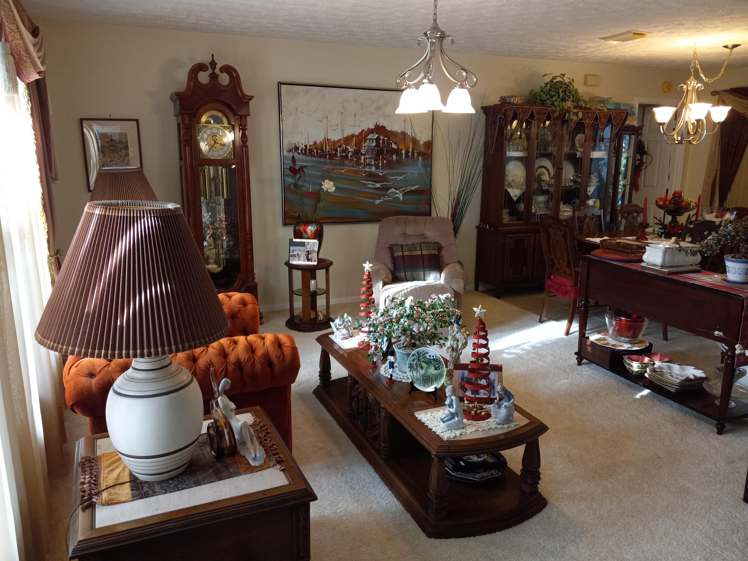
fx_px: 583
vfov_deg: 51.4
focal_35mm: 27
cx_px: 374
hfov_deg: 65.3
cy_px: 280
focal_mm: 3.94
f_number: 1.8
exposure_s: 1/60
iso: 200
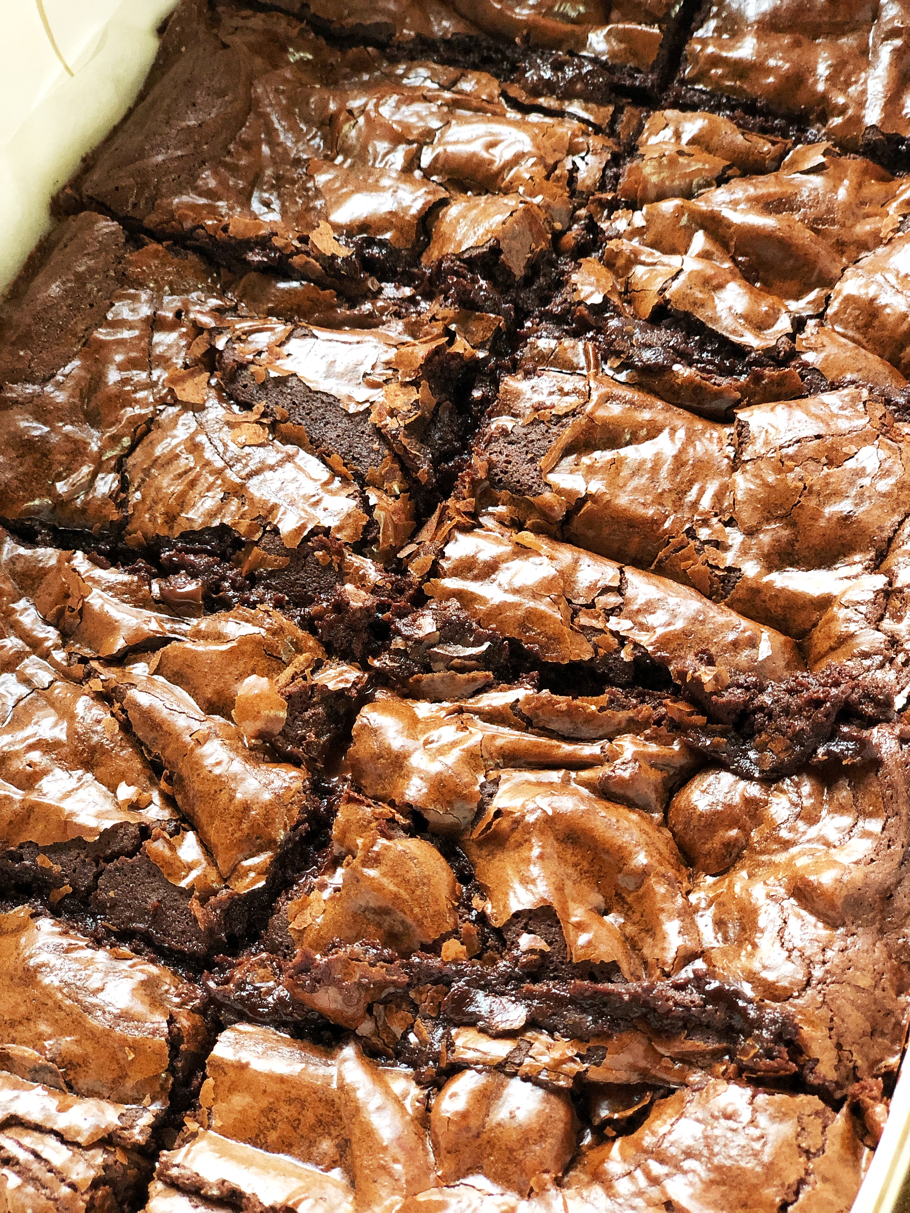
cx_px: 455
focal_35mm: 52
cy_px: 606
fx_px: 1823
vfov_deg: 36.8
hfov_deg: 28.0
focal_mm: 6
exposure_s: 1/17
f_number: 2.4
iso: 160
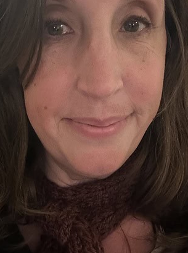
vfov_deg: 40.5
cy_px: 137
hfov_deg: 30.8
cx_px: 86
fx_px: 342
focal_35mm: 47
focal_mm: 2.7
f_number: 1.9
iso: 640
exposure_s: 1/15
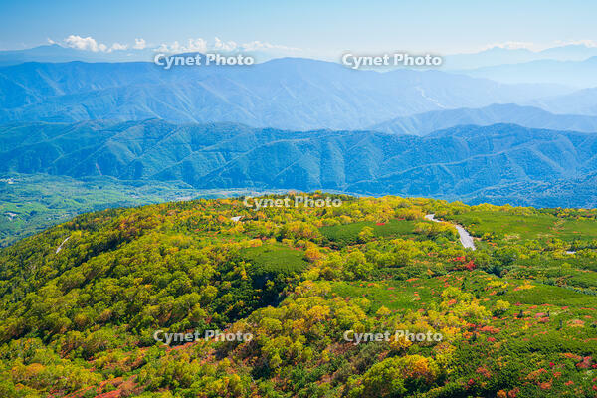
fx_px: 746
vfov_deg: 29.9
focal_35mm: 45
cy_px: 199
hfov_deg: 43.6
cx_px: 298
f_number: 13
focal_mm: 45
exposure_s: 1/8
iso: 50
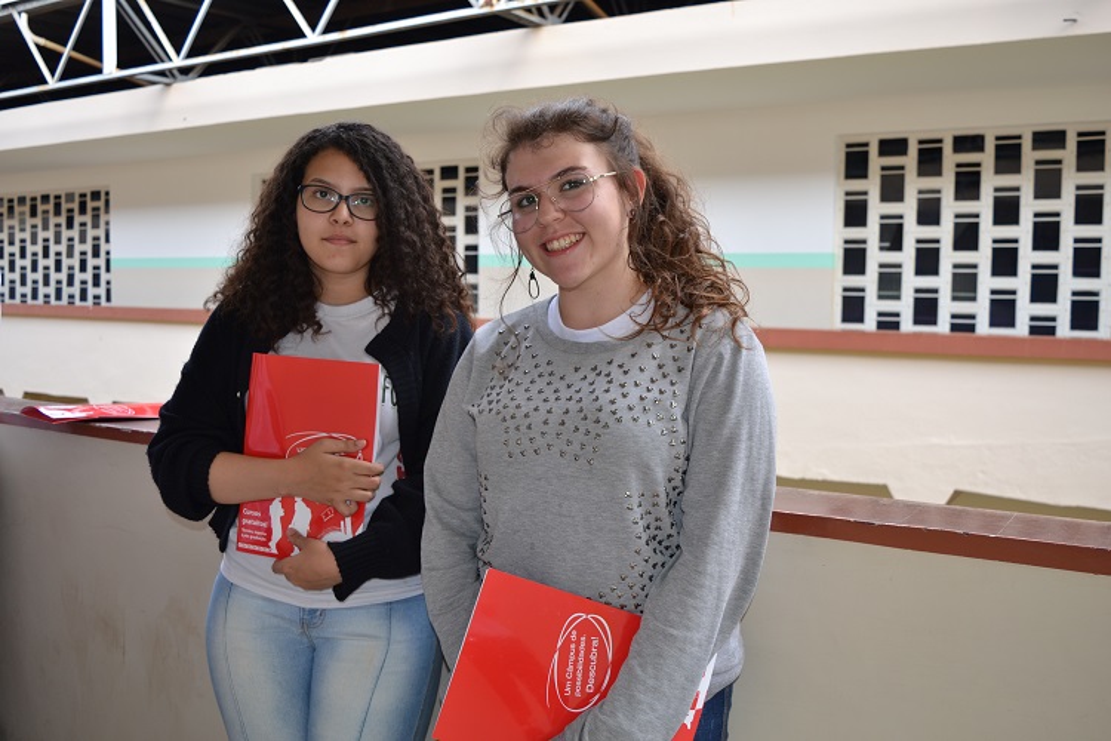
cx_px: 556
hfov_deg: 57.2
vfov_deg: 40.0
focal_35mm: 33
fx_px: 1018
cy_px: 370
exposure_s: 1/125
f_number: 4
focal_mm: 22
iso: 125
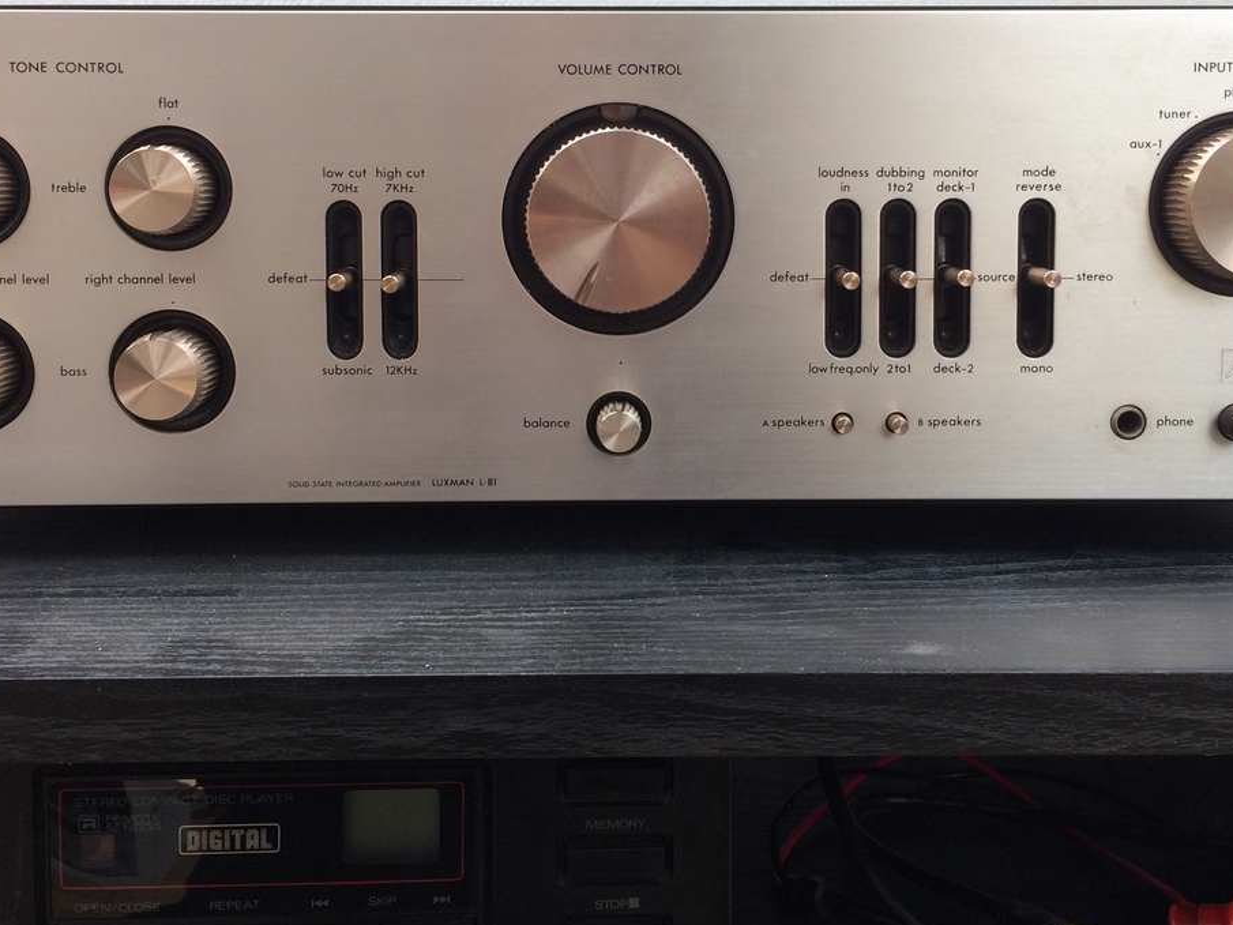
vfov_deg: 34.7
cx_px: 619
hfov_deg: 45.8
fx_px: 1461
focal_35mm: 41
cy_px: 281
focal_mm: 4.15
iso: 40
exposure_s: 1/100
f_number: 2.2
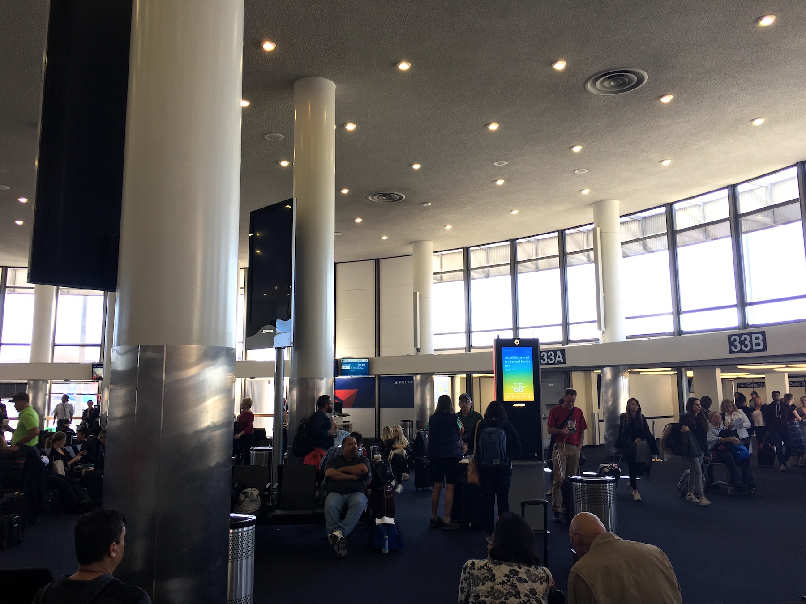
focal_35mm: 29
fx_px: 675
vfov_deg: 48.2
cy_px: 302
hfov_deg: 61.7
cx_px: 403
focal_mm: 4.15
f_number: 2.2
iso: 25
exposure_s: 1/40
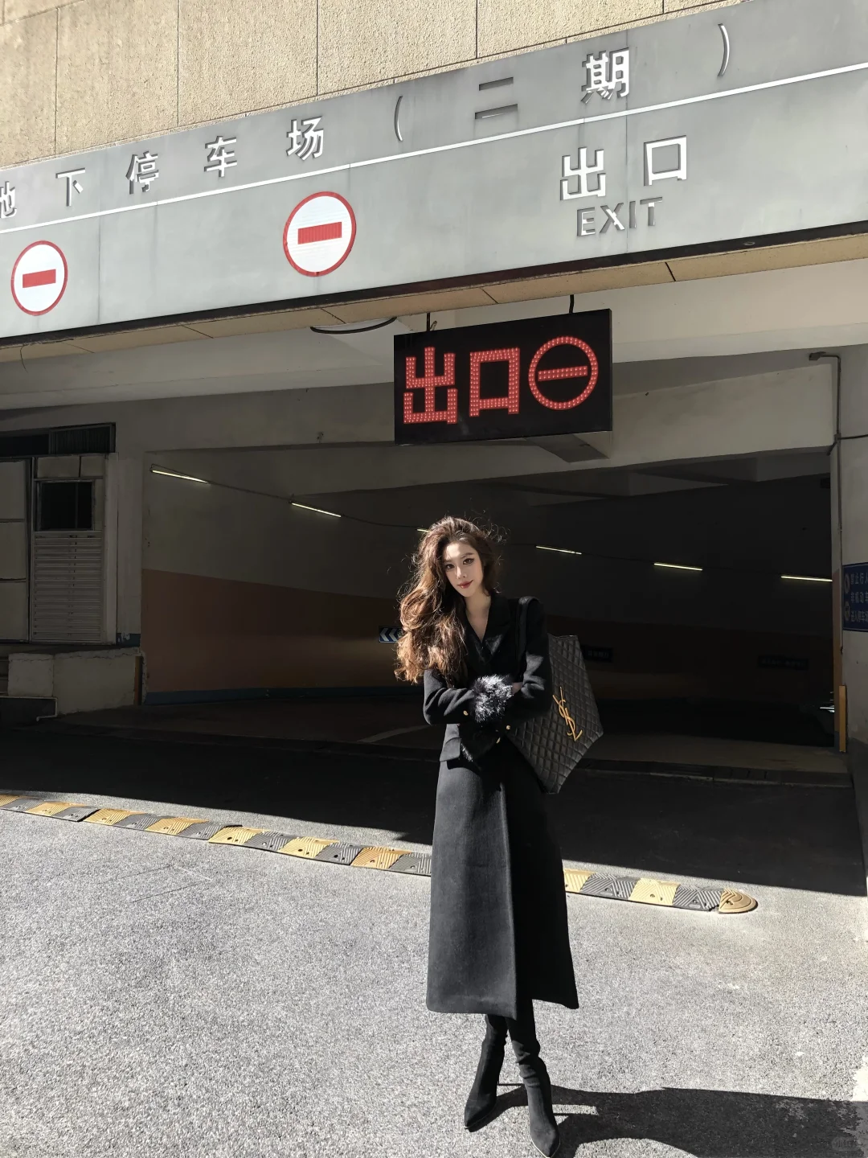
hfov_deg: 49.7
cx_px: 434
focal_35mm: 28
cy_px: 579
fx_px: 936
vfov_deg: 63.4
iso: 20
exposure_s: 1/348
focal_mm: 3.99
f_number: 1.8
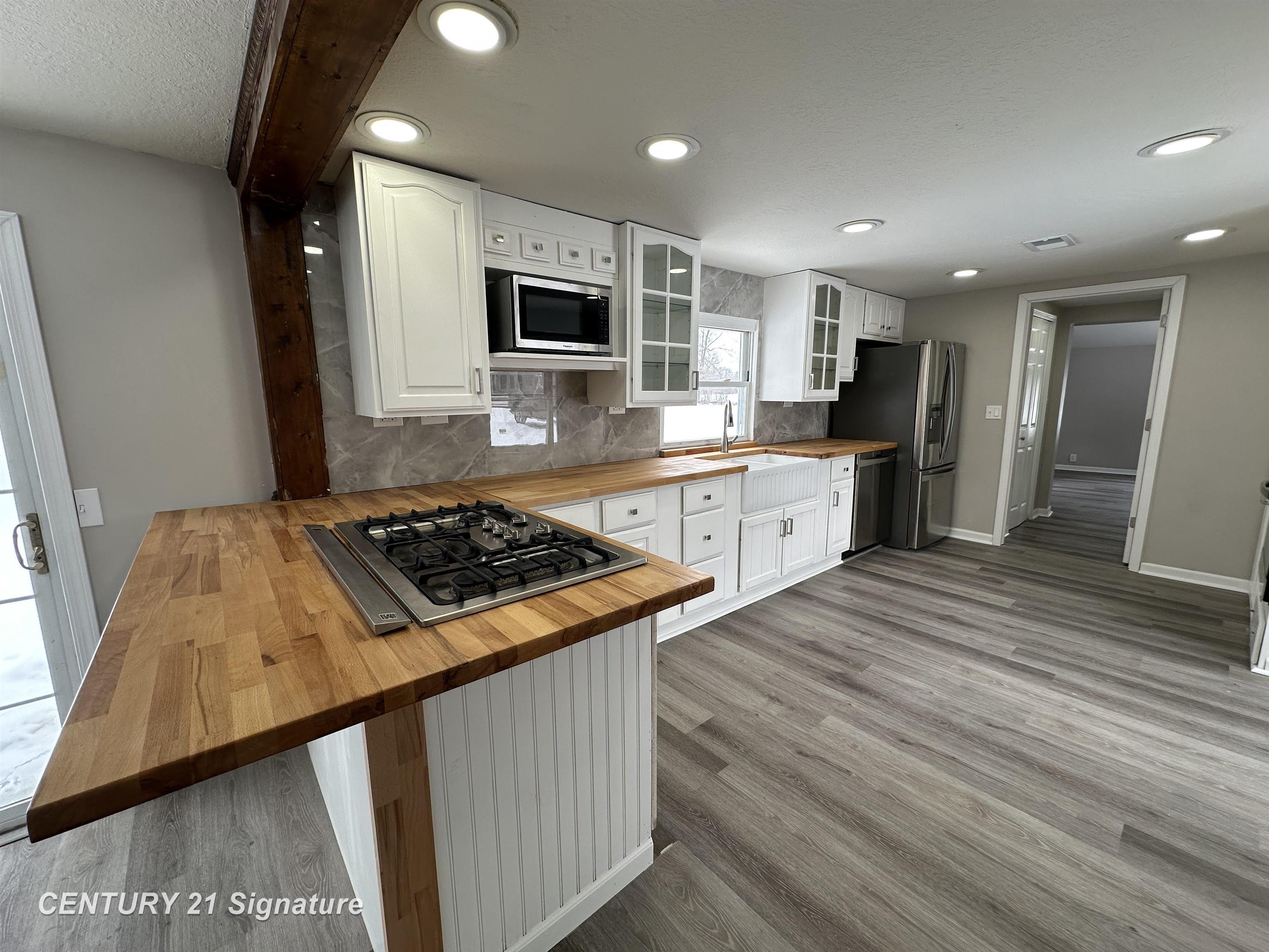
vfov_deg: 85.7
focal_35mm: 14
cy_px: 476
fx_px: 513
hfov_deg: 102.1
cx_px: 634
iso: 50
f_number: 2.2
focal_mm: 2.22
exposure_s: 1/99
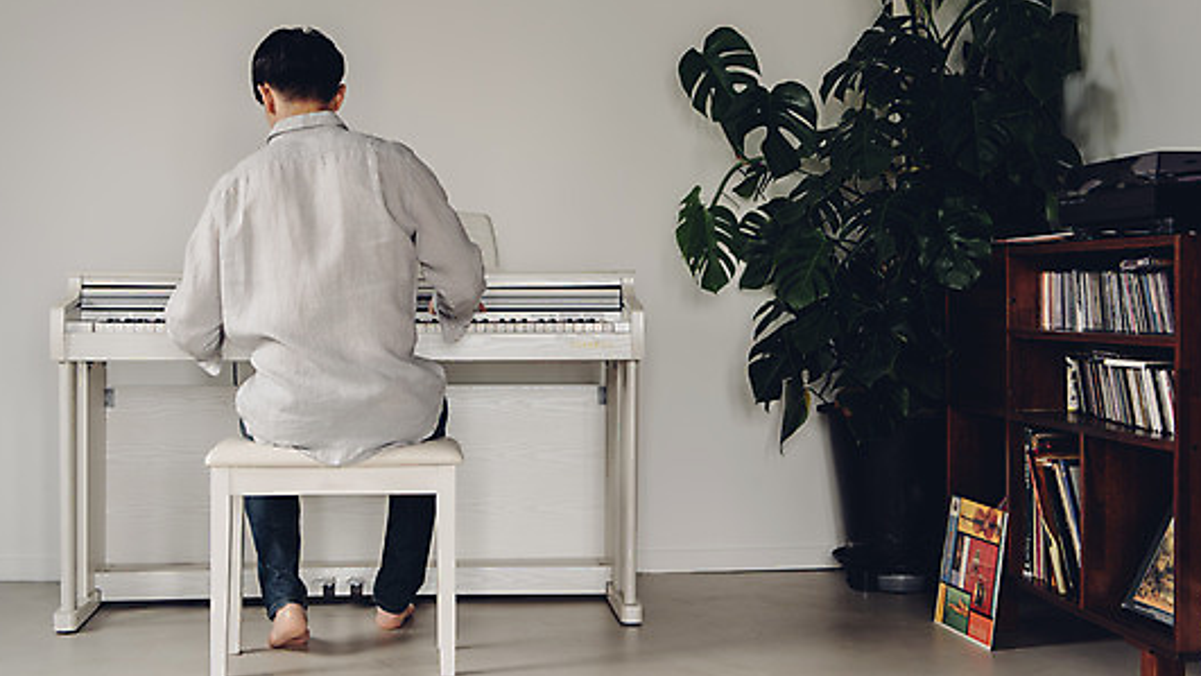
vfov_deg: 23.0
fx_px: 1656
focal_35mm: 52
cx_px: 553
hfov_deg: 39.8
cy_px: 278
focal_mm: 44
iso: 320
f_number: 3.2
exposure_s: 1/125
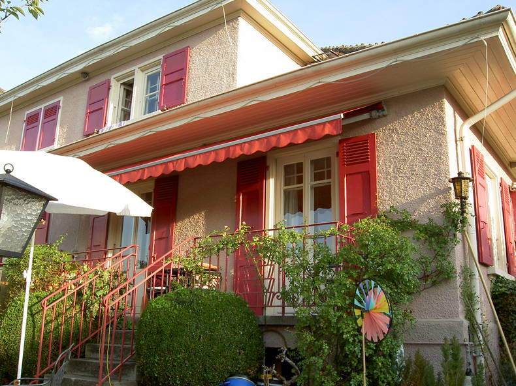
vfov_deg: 41.8
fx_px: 507
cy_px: 193
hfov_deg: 54.0
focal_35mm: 34
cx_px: 258
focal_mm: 5.6
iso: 50
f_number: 4.7
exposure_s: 1/100
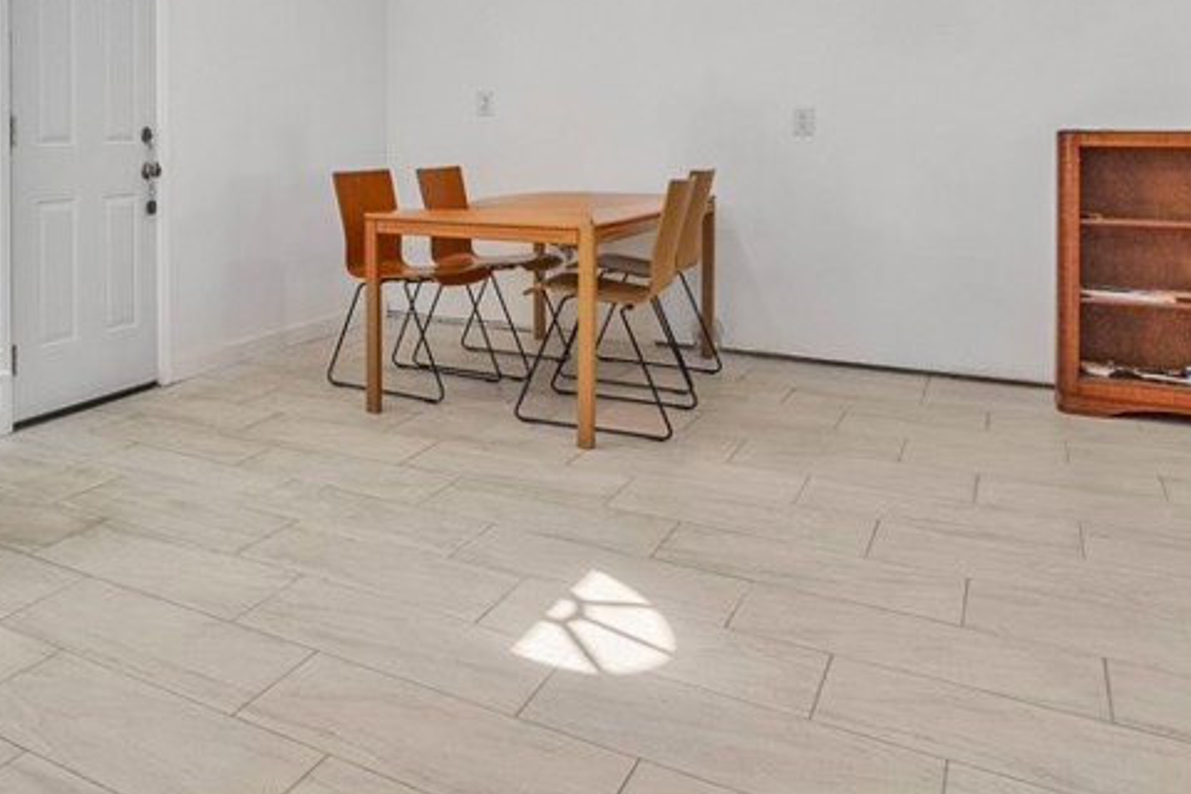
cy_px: 138
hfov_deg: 52.4
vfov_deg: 39.2
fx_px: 1059
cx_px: 141
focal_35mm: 32
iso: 400
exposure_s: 1/125
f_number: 8
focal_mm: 10
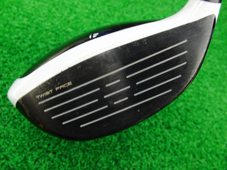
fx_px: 243
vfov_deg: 38.7
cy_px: 85
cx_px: 114
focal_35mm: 37
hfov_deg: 50.1
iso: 400
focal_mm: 6.42
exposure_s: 1/20
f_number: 3.6
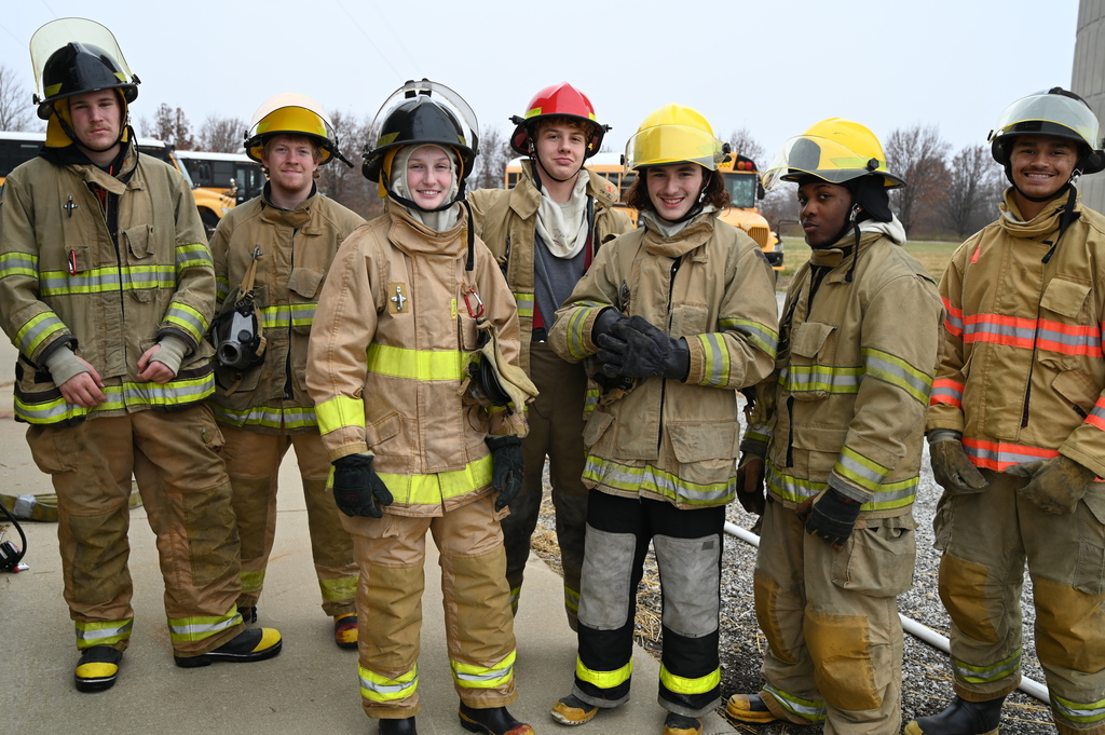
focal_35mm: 34
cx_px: 552
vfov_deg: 38.3
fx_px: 1058
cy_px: 368
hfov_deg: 55.1
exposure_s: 1/250
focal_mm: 34.5
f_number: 4
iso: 200
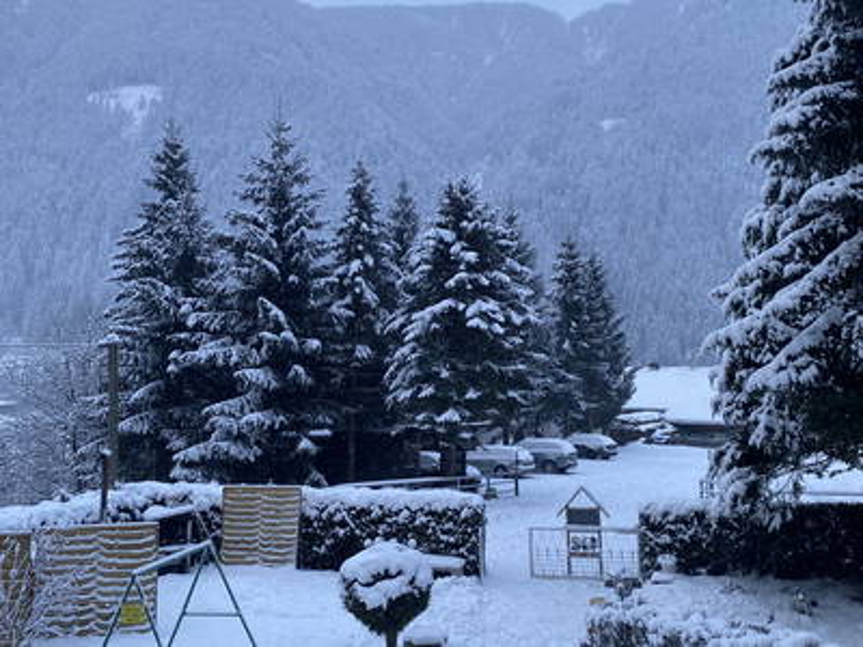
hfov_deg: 67.3
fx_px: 648
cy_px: 324
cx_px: 432
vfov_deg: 53.1
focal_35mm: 26
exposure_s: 1/122
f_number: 1.8
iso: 32
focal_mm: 4.25
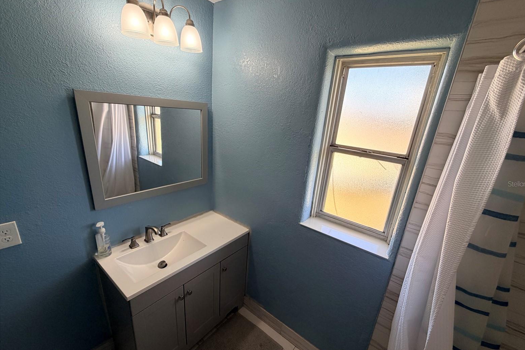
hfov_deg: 100.4
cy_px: 184
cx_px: 269
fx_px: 219
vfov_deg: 77.3
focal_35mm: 15
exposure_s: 1/120
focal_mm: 2.22
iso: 80
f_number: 2.2
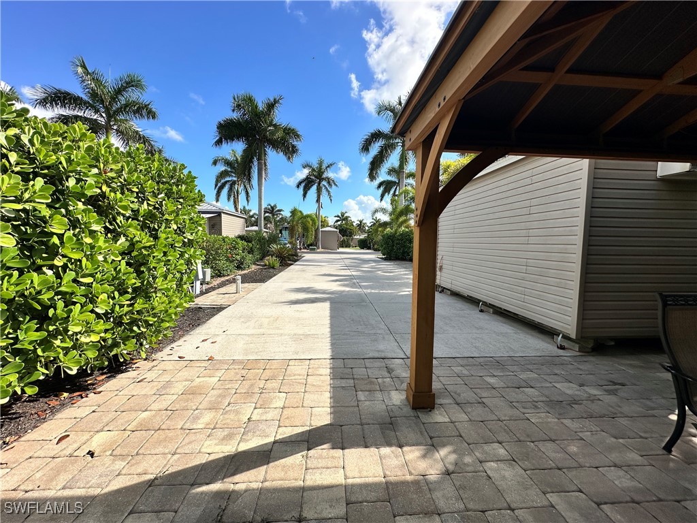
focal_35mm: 14
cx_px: 348
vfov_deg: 85.7
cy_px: 262
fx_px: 282
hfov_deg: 102.1
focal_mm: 2.22
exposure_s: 1/1689
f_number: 2.2
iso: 40
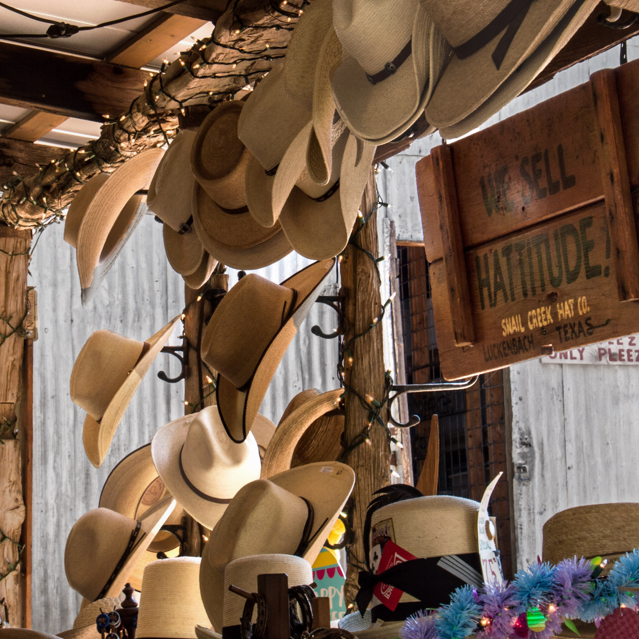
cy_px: 222
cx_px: 154
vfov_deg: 13.0
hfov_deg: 13.0
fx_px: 2799
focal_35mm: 134
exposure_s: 1/25
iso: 100
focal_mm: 44
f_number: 11
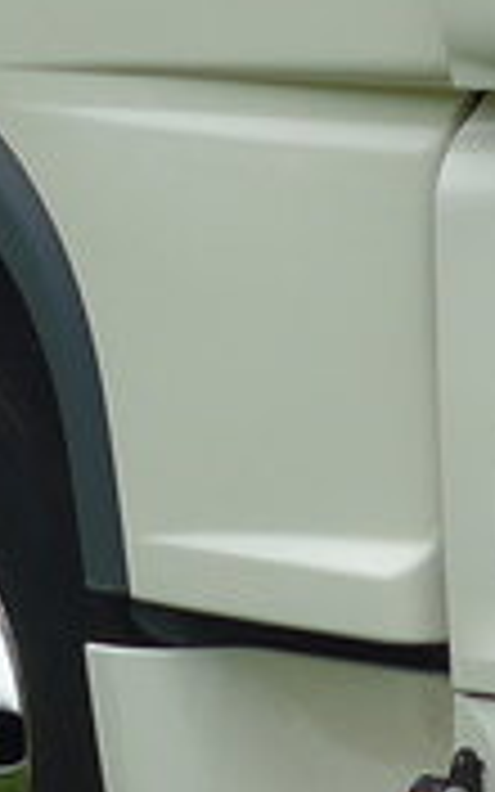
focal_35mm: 246
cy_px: -486
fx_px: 5310
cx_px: -14
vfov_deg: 8.3
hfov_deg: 5.3
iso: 80
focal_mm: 7
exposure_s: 1/640
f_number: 2.8
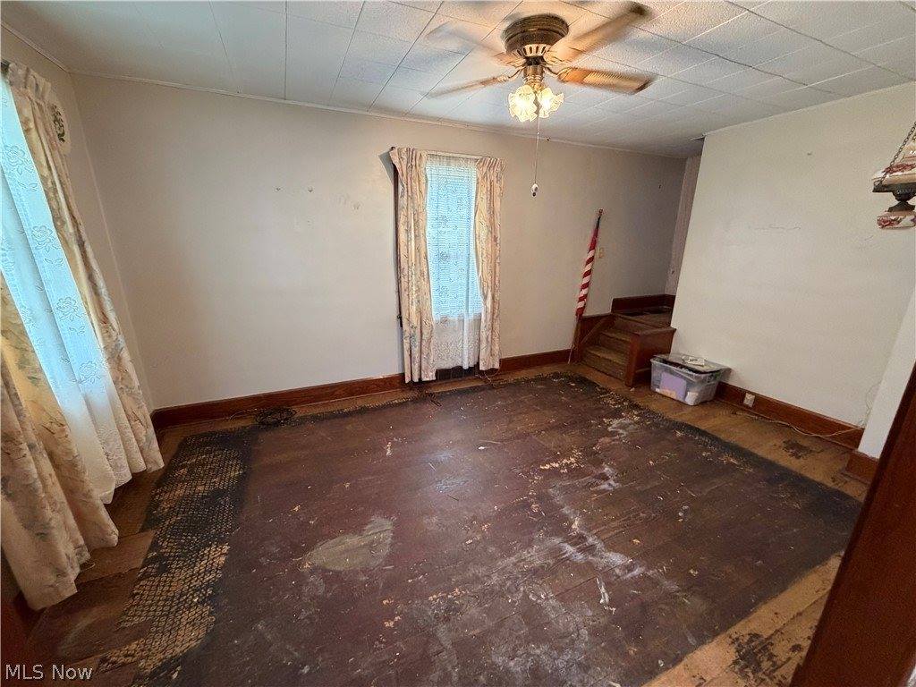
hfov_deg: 102.1
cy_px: 344
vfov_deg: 85.7
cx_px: 458
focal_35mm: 14
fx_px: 370
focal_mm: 2.22
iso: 500
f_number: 2.2
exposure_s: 1/60
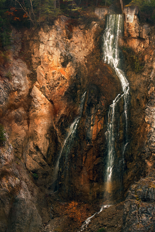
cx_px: 93
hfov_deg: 6.9
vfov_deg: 10.3
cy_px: 92
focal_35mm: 199
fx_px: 1284
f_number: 5.6
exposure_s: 1/60
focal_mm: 150
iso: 160
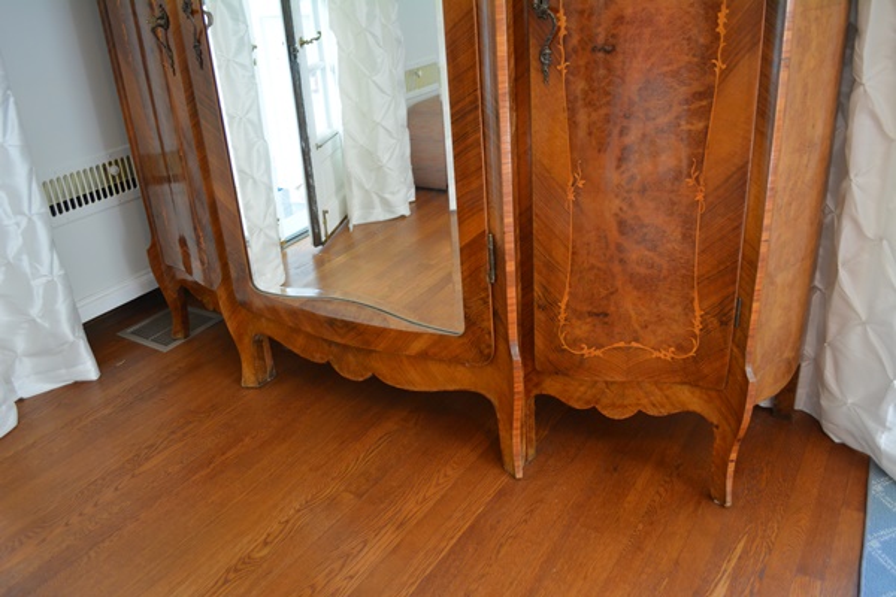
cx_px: 448
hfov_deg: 61.9
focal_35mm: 30
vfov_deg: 43.6
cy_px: 298
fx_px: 747
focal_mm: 20
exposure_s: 1/50
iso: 800
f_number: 3.8
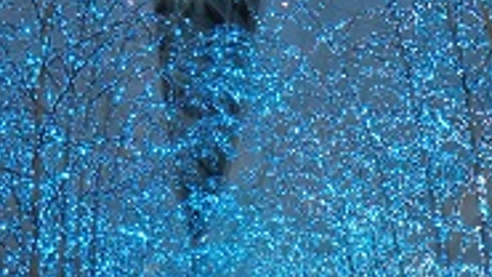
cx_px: 308
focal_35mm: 80
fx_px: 1044
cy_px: 269
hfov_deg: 26.4
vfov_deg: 14.9
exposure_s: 1/200
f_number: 3.2
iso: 2500
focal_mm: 7.4
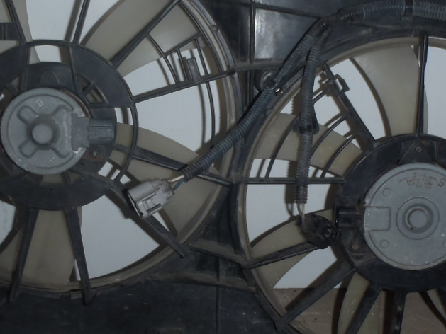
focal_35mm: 57
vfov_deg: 25.7
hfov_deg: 33.8
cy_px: 177
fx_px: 735
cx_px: 223
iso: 100
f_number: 3.9
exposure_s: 1/30
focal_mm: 5
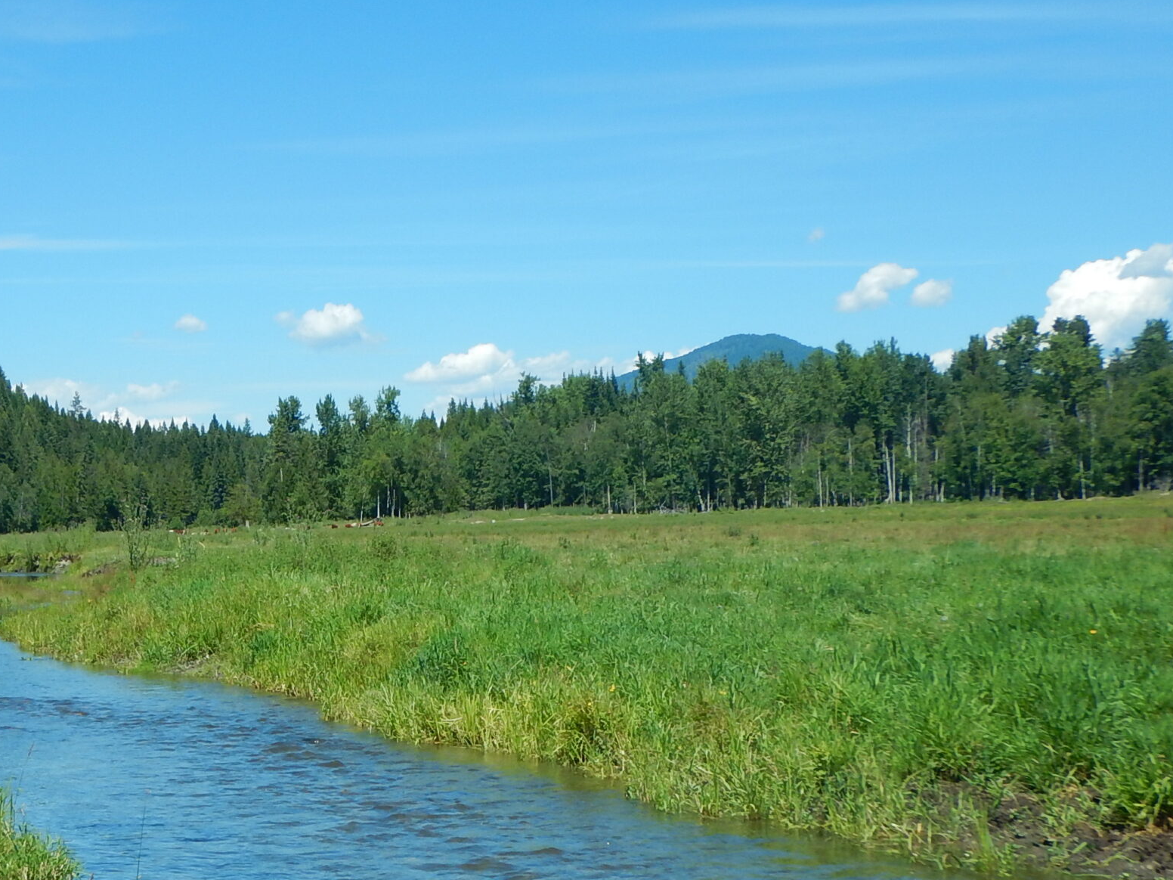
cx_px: 330
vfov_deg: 22.2
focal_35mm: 66
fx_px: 2236
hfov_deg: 29.0
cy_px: 590
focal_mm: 7.2
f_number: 4.2
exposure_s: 1/800
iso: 125
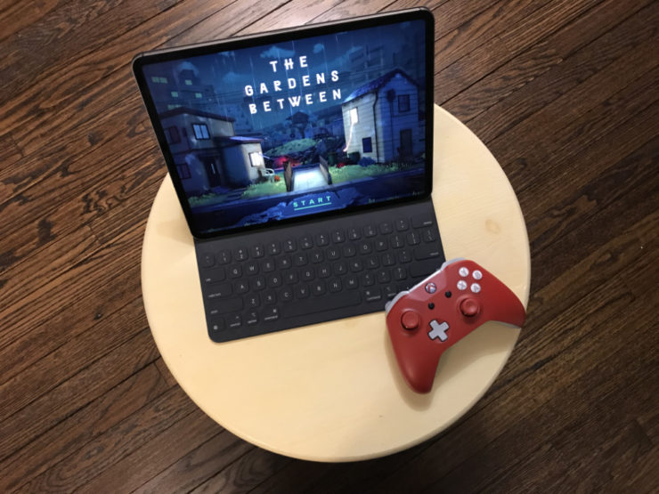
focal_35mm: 28
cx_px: 330
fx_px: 533
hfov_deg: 63.4
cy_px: 247
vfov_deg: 49.7
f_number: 1.8
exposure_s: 1/15
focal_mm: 4
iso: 100
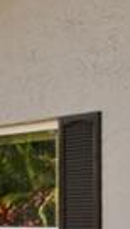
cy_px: 223
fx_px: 1049
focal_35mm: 172
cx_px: -270
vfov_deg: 12.4
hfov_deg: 6.4
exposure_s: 1/200
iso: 250
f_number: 9
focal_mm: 14
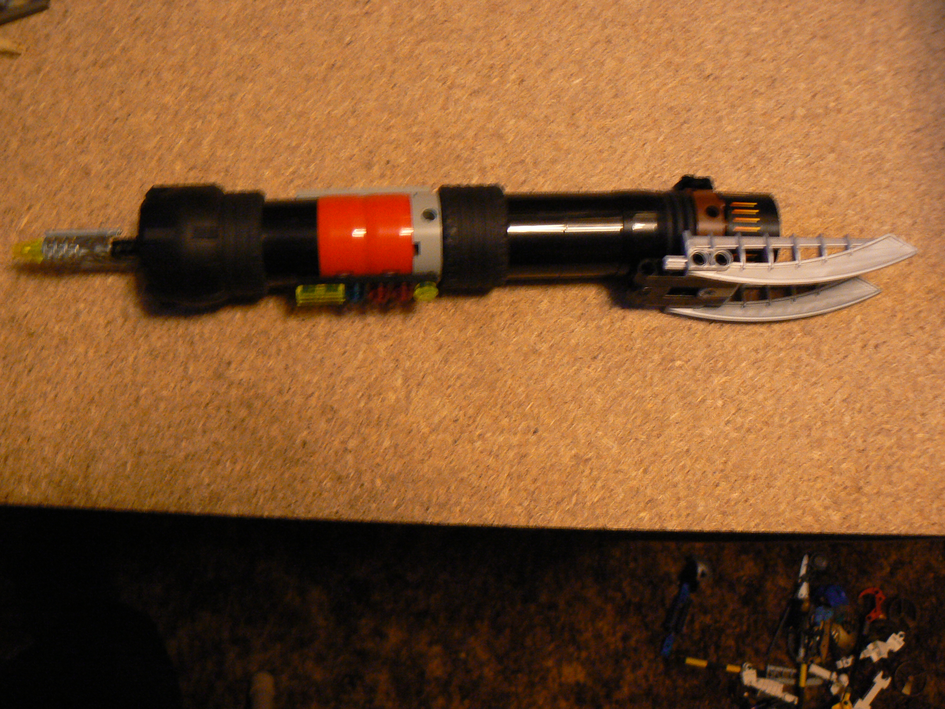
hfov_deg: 51.4
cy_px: 354
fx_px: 983
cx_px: 472
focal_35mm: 36
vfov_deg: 39.7
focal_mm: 6
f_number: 2.8
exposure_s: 1/15
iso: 200
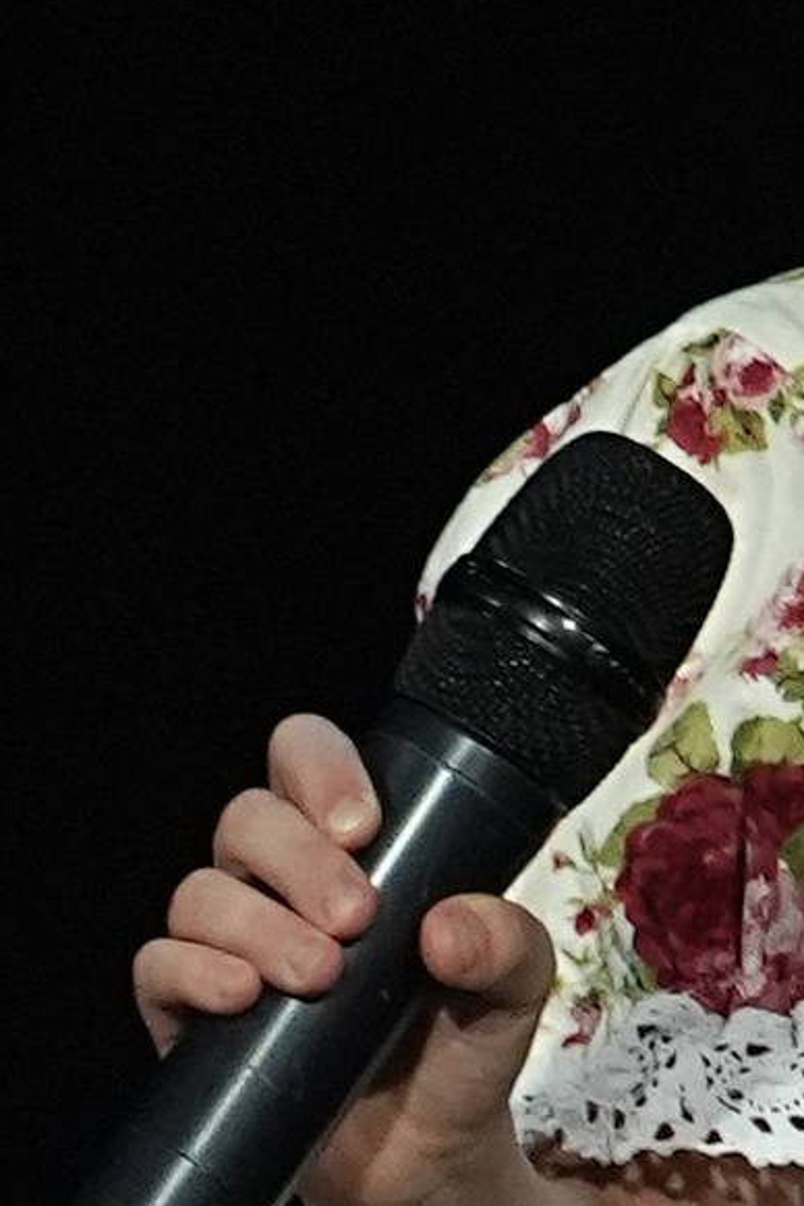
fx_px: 49074
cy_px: 2143
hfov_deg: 0.9
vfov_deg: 1.4
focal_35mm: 1465
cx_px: 1770
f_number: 2.8
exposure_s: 1/800
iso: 2500
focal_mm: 148
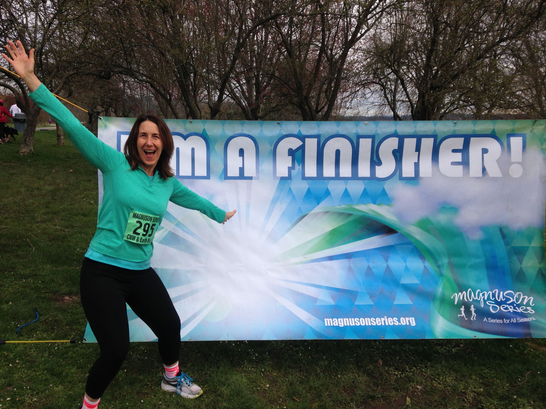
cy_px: 204
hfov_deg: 55.4
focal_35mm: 33
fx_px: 521
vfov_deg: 42.9
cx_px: 273
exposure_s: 1/1261
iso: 50
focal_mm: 4.12
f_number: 2.4
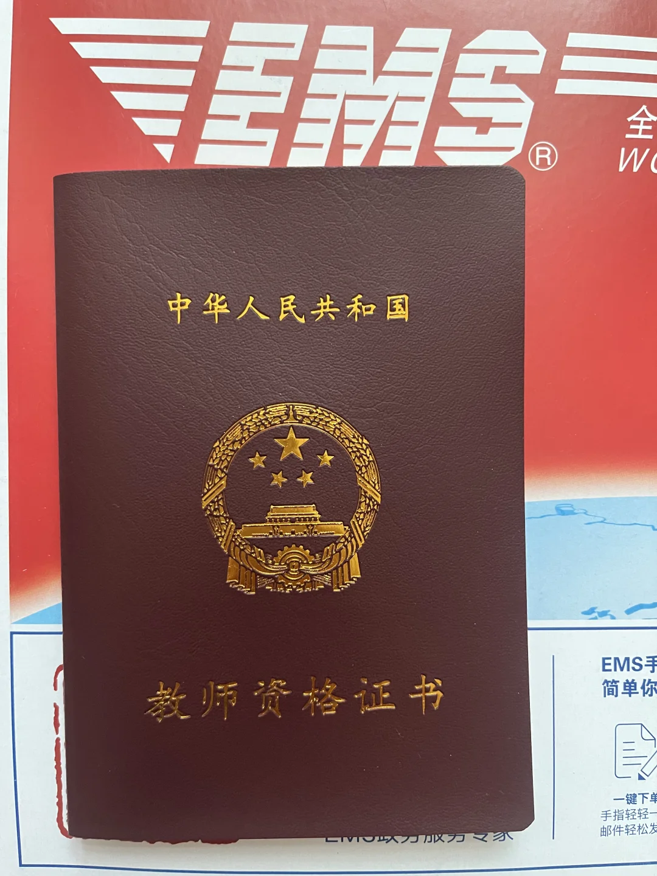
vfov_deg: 67.3
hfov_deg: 53.1
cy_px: 438
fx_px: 658
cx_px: 328
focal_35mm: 26
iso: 500
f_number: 1.6
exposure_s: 1/53
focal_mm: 5.1
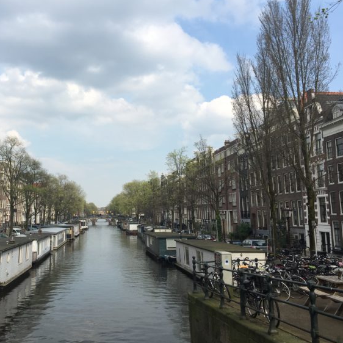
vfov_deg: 47.2
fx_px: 392
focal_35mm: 35
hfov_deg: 46.5
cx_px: 114
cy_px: 170
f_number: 2.2
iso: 32
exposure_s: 1/989
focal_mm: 4.15
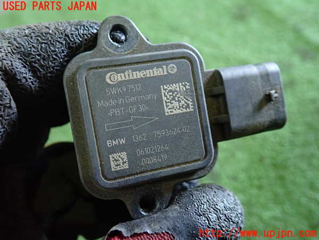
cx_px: 160
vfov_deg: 46.8
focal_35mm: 30
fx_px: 276
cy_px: 120
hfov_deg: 60.0
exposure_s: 1/30
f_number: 2.3
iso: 500
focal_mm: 5.4
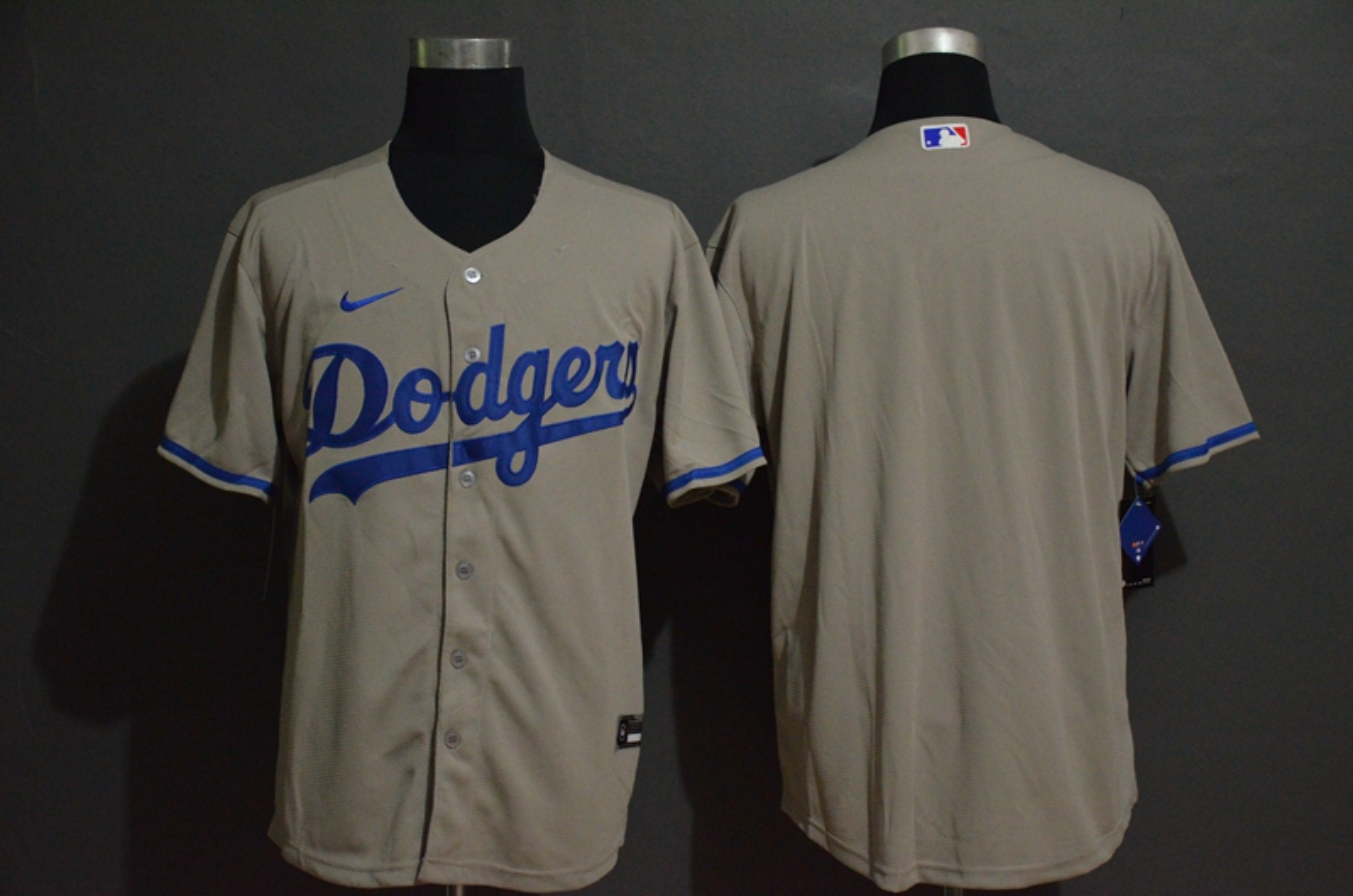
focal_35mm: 68
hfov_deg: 29.9
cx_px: 676
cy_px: 448
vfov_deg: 20.1
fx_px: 2532
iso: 4000
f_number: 4.5
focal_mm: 45
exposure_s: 1/40
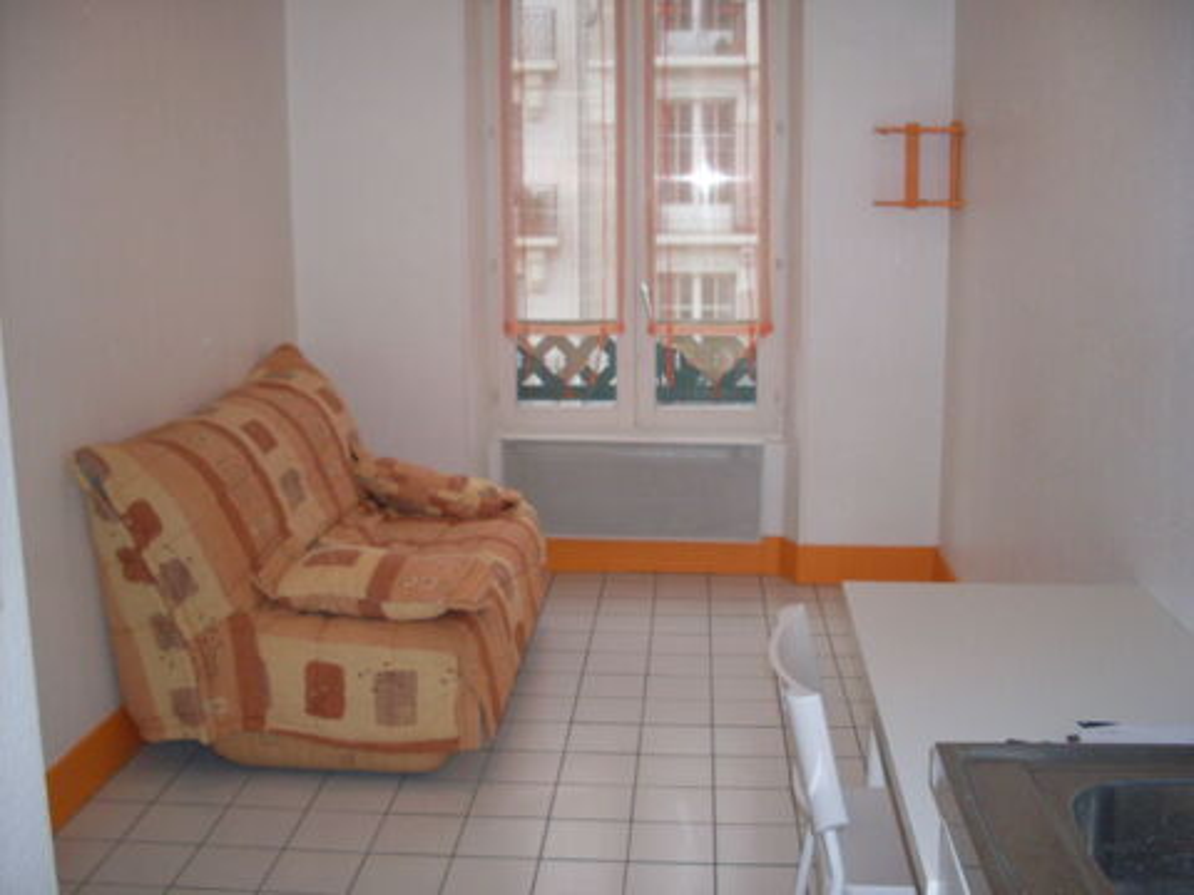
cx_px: 597
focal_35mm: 38
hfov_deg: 49.0
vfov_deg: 37.7
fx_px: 1311
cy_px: 448
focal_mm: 6.3
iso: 100
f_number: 2.8
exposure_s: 1/45
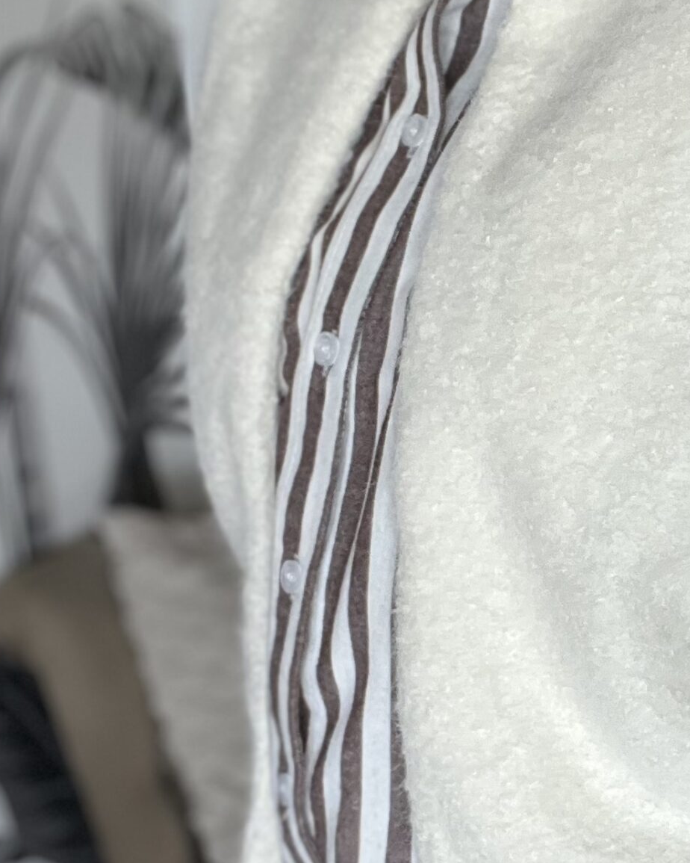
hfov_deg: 20.1
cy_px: 482
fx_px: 1863
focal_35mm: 73
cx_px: 748
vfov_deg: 26.0
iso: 100
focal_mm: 2.71
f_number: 2.2
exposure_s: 1/86
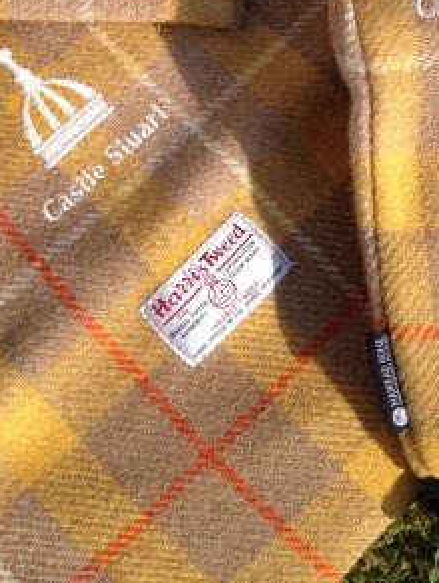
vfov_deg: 29.2
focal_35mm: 64
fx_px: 1080
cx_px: 237
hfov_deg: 23.0
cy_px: 73
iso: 50
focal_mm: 4.28
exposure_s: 1/511
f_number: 2.4
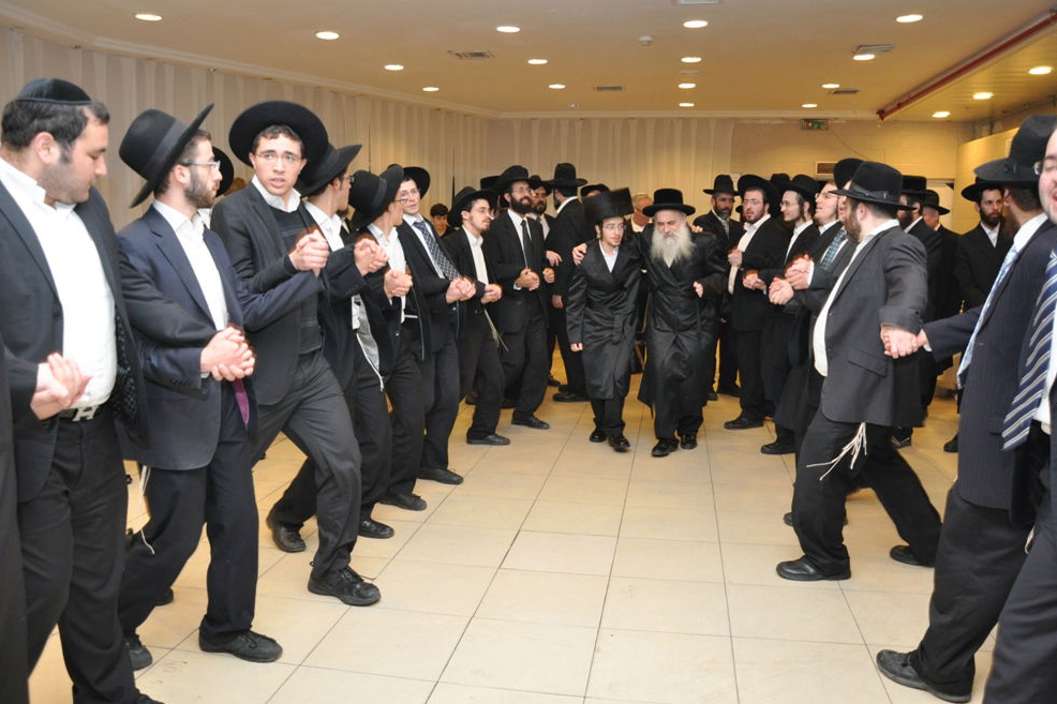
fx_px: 822
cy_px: 346
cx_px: 541
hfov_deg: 65.5
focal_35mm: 28
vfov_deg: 46.4
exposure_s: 1/60
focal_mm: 18
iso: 800
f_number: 5.6
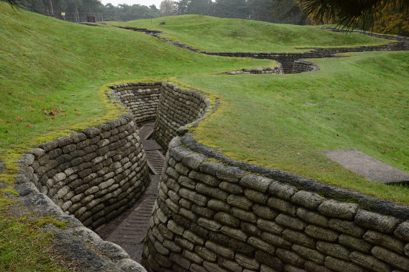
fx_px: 466
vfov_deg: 32.6
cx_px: 205
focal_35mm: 41
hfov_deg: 47.4
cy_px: 137
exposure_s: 1/800
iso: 5000
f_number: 14
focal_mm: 40
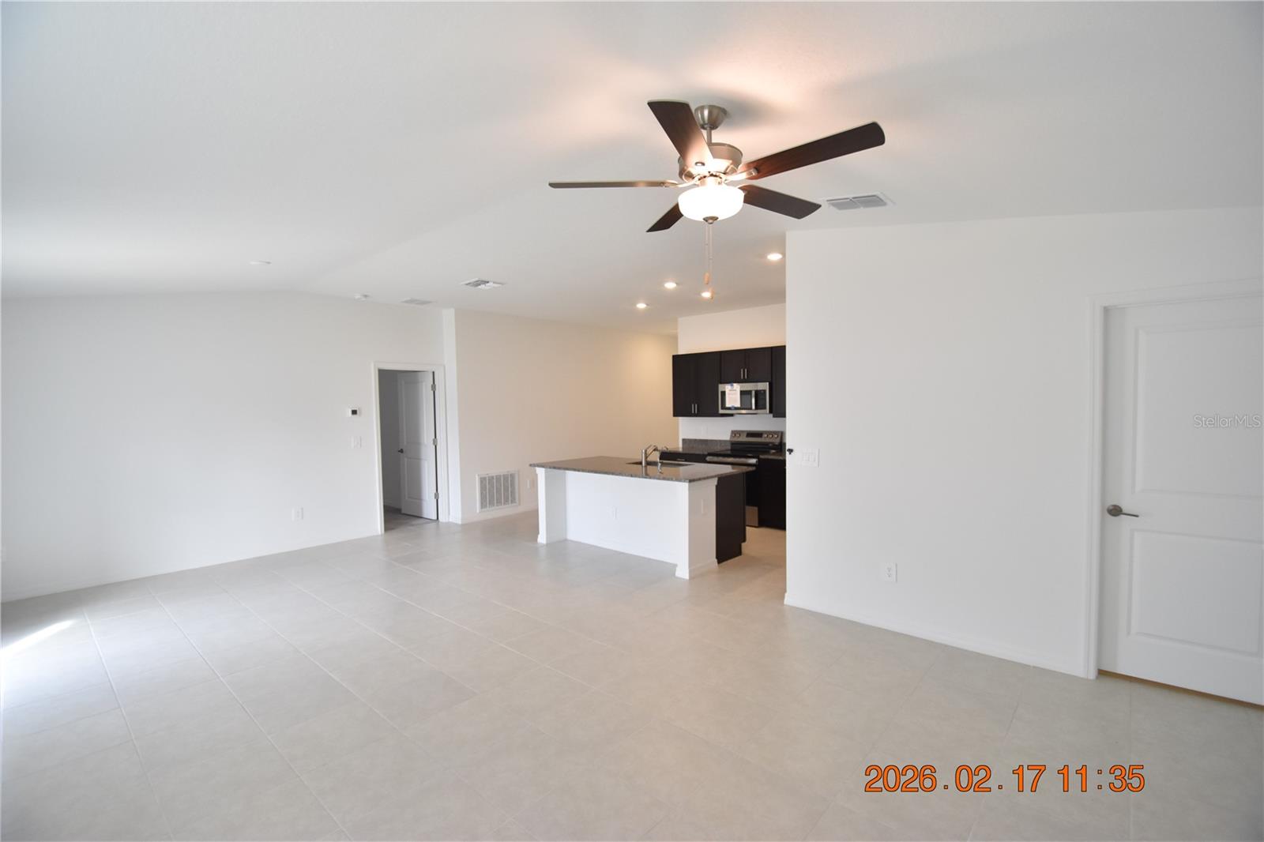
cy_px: 421
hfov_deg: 100.4
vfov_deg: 77.3
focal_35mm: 15
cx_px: 632
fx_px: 527
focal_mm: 10
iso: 800
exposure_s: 1/250
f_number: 3.5
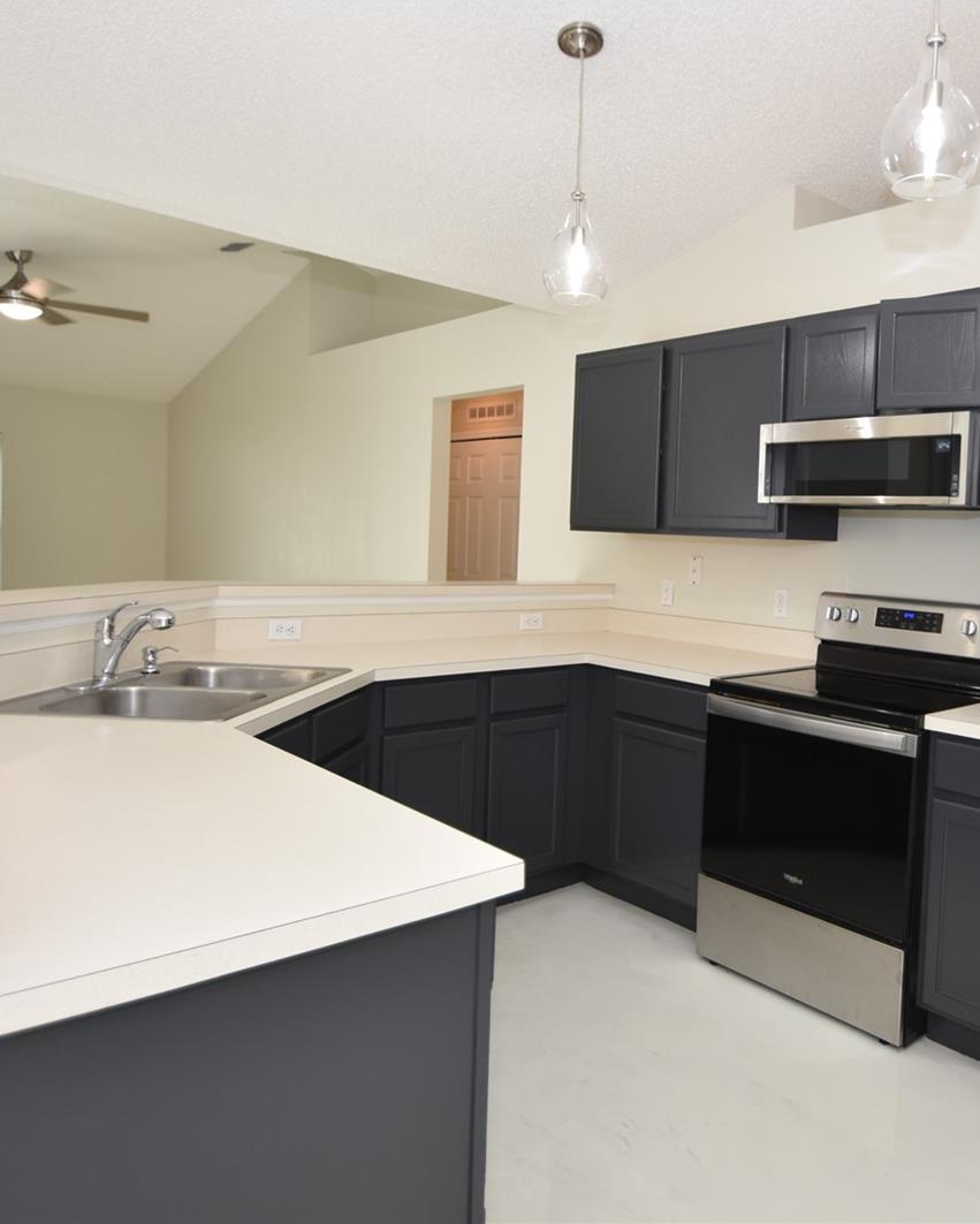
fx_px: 883
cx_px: 719
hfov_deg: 55.7
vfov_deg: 69.5
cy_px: 611
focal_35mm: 24
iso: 280
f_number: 4
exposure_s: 1/60
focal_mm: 11.5
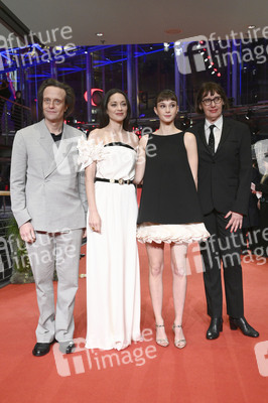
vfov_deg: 46.4
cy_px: 202
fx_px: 470
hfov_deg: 31.8
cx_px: 134
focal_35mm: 42
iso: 5000
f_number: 5.6
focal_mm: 42
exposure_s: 1/250
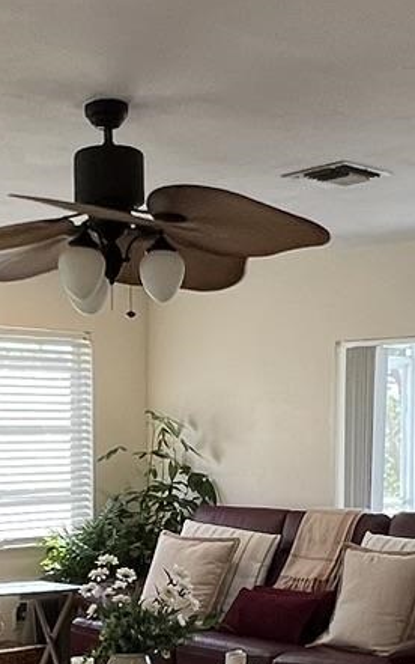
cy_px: 551
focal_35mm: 64
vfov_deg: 31.0
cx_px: 179
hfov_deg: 20.3
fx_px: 1157
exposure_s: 1/120
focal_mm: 1.57
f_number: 1.8
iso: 80
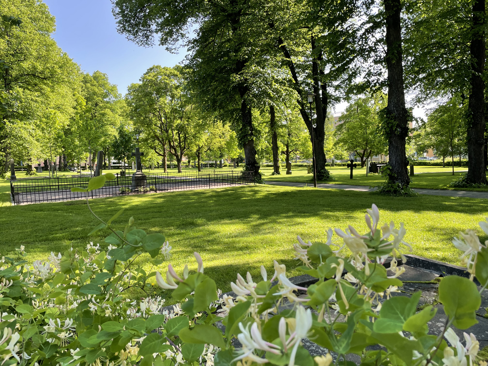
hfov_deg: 67.3
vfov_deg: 53.1
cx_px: 244
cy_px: 183
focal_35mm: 26
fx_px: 367
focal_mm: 4.2
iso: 32
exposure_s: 1/479
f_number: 1.6
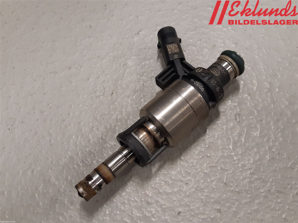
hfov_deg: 67.3
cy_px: 112
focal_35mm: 26
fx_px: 224
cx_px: 149
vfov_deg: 53.1
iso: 125
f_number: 1.7
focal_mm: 3.93
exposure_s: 1/50
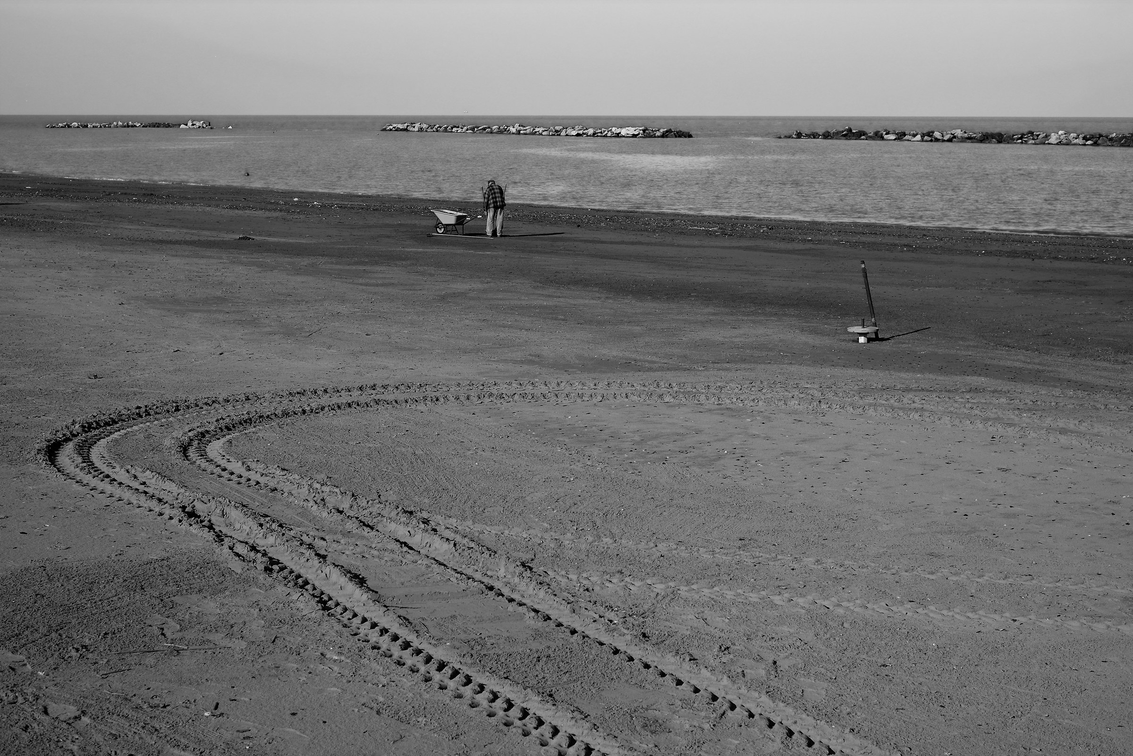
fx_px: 1668
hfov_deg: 37.5
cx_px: 566
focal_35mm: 53
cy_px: 378
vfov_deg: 25.5
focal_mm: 35
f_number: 5.6
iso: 200
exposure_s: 1/1500
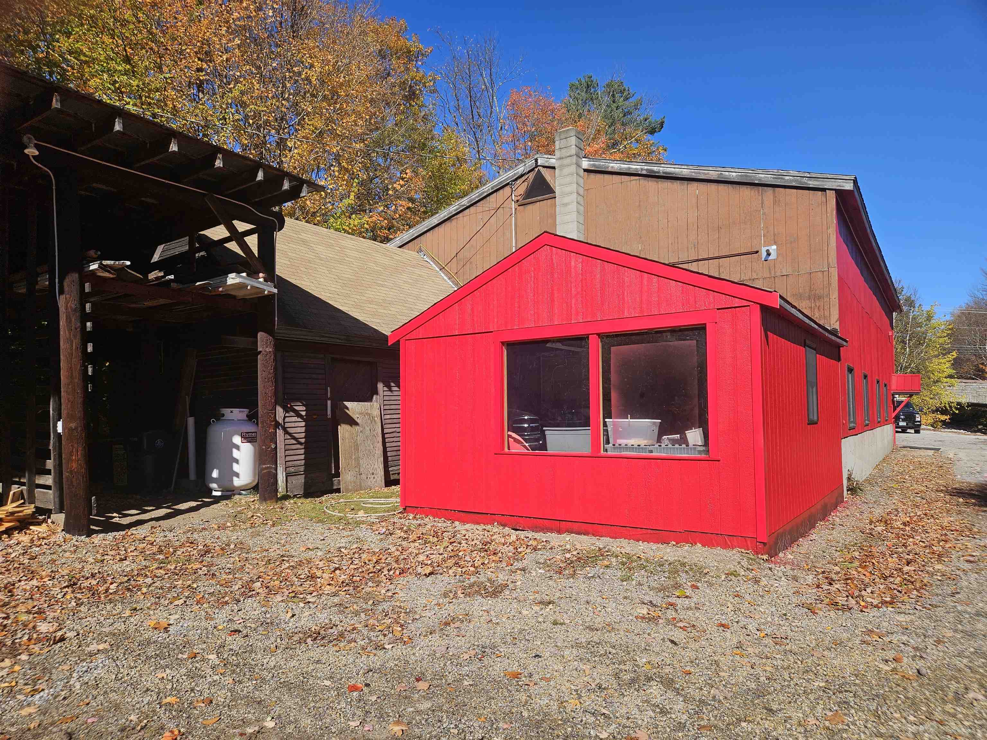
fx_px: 656
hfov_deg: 73.9
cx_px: 494
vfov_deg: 58.9
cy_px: 370
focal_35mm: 23
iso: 25
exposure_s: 1/2204
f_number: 1.8
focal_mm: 5.4
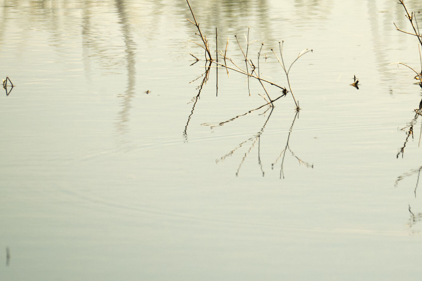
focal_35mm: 1139
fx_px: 13347
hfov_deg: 1.8
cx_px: 350
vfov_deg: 1.2
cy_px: 15
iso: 400
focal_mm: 600
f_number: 9
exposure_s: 1/800
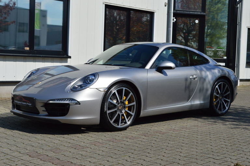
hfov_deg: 35.1
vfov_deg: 23.7
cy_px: 83
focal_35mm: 57
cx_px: 125
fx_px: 396
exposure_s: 1/320
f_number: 9
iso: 100
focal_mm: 38
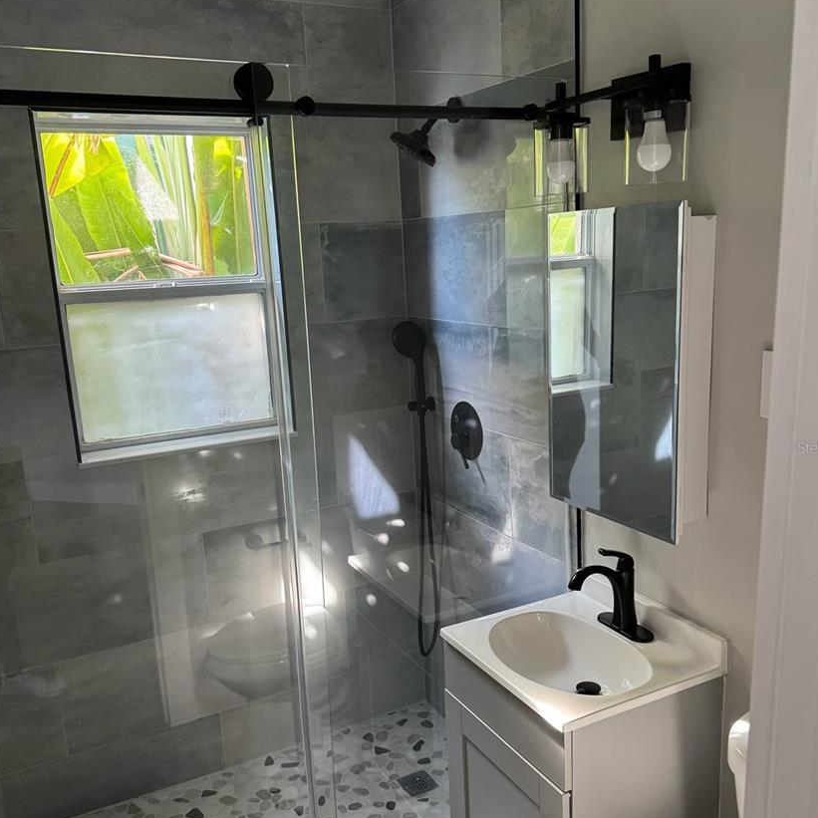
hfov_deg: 52.5
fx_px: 829
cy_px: 447
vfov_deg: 52.5
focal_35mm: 31
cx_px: 419
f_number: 1.78
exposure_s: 1/60
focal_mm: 6.76
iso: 200
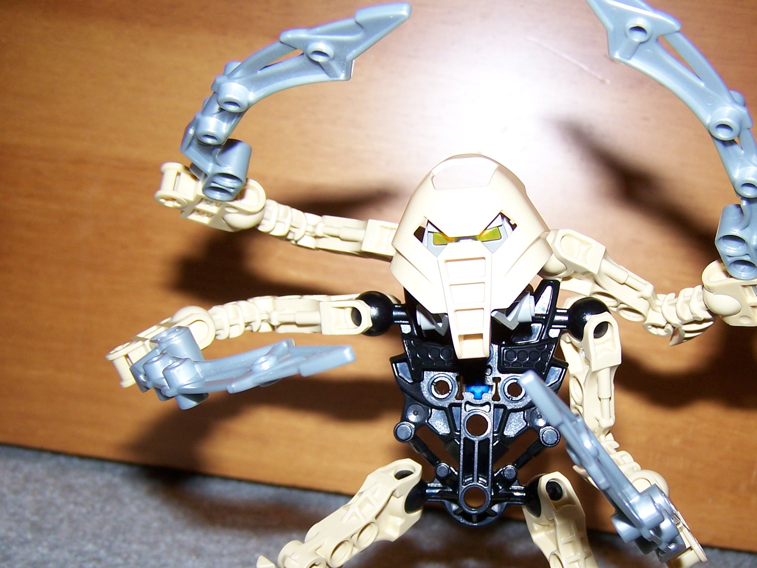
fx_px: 1182
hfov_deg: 35.3
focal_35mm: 54
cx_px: 470
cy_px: 391
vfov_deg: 26.9
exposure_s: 1/60
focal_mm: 6.3
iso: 80
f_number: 2.8
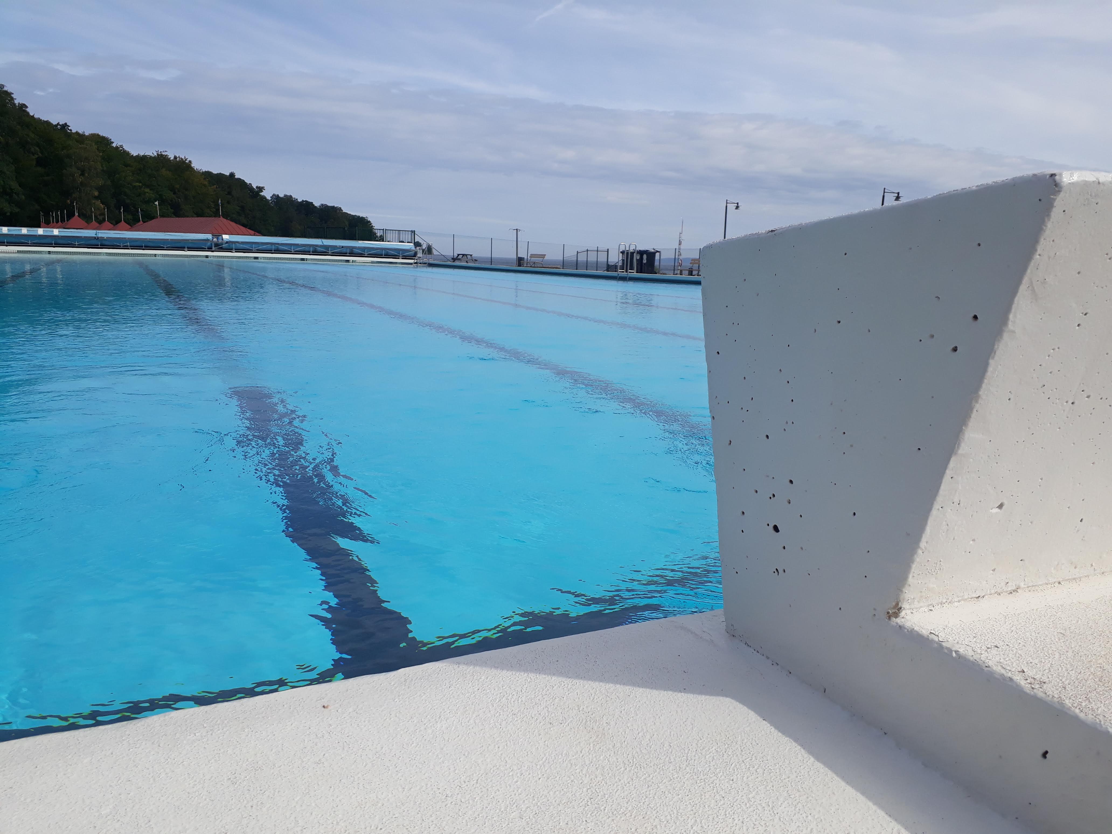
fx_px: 867
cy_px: 417
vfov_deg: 51.4
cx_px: 556
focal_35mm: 27
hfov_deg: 65.3
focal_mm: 3.6
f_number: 1.9
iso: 40
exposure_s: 1/2174
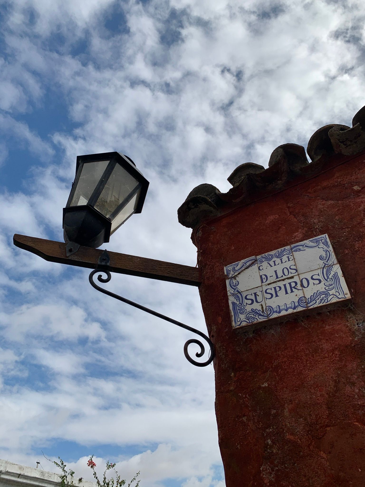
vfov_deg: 67.3
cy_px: 244
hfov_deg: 53.1
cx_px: 182
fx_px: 366
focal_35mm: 26
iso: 25
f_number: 1.8
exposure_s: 1/6061
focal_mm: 4.25
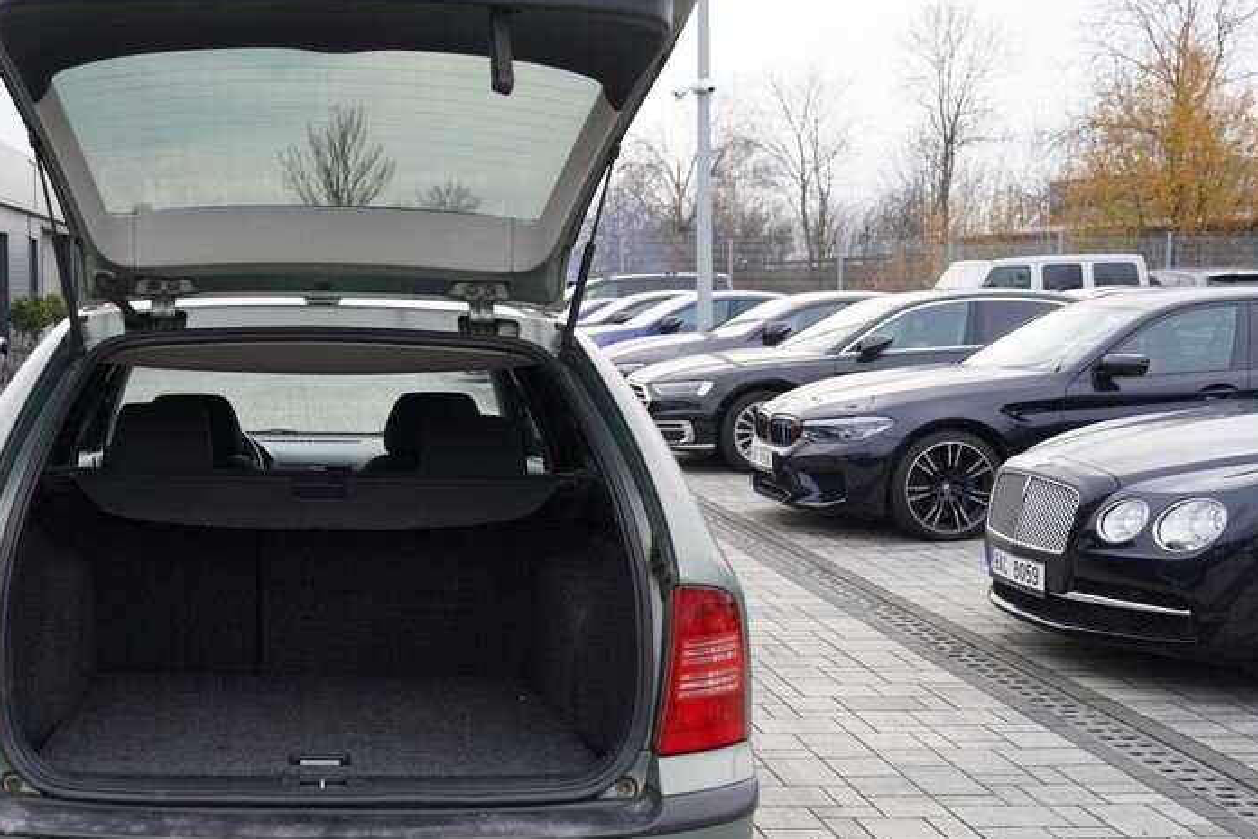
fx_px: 1643
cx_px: 357
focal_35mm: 47
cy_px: 484
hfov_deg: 41.0
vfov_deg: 28.6
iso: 100
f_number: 4.5
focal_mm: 32
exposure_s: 1/100
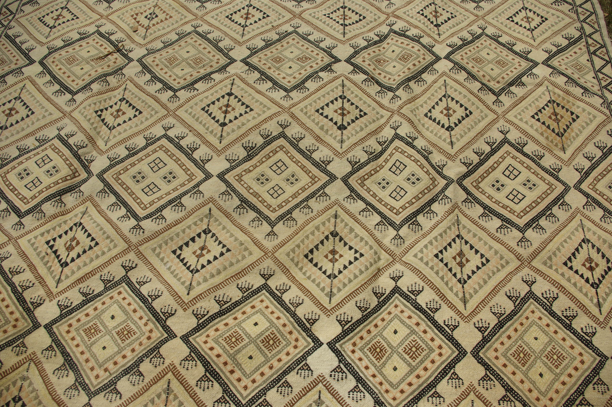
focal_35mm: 27
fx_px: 459
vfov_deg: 47.8
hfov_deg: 67.4
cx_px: 306
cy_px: 204
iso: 100
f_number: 8
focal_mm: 18
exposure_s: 1/500
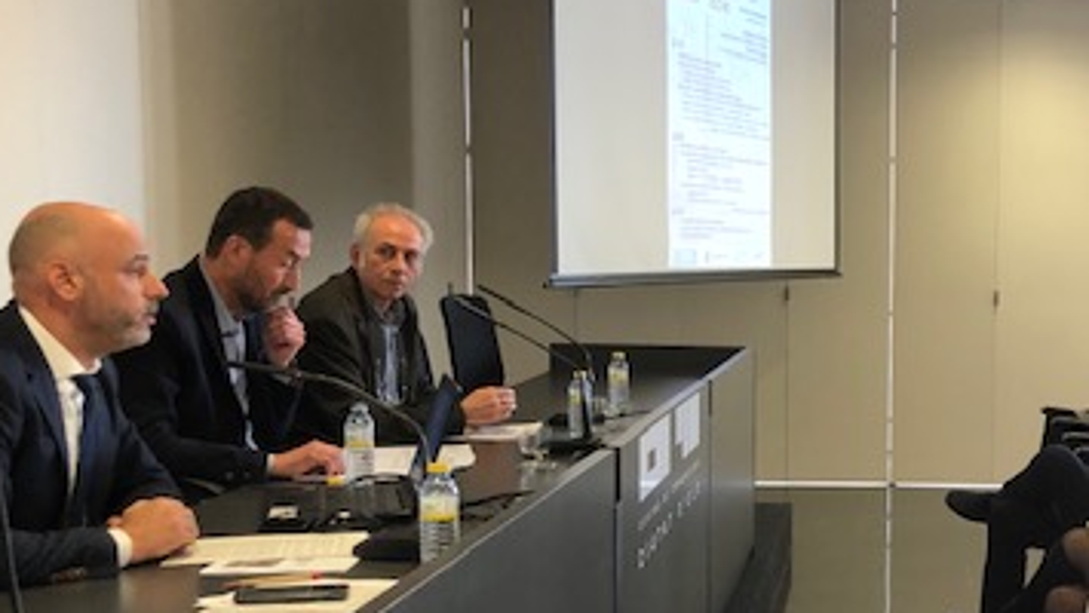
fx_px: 1589
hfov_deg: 36.0
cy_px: 423
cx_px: 942
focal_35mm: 55
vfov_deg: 21.7
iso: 40
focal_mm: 3.99
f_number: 1.8
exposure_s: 1/15
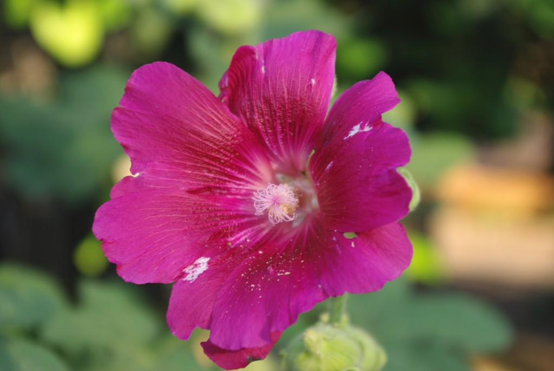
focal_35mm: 82
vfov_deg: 16.7
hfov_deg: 24.7
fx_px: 1263
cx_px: 277
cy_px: 186
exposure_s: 1/60
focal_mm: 55
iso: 100
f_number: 5.6
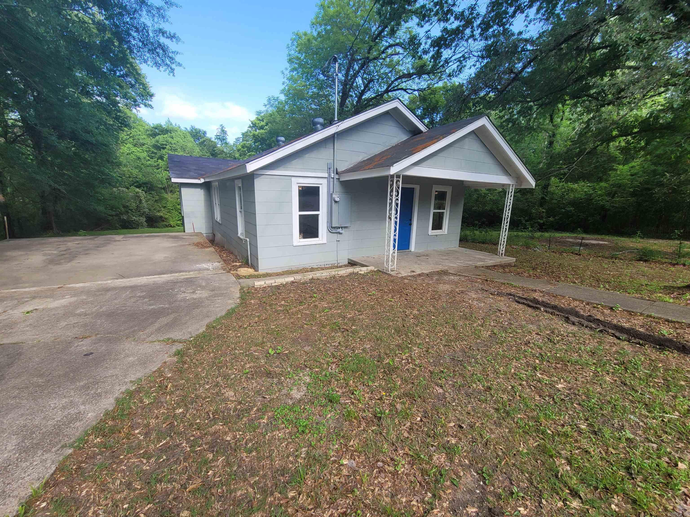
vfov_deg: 89.9
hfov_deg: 106.2
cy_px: 258
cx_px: 345
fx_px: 259
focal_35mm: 13
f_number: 2.2
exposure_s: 1/450
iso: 50
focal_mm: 2.2
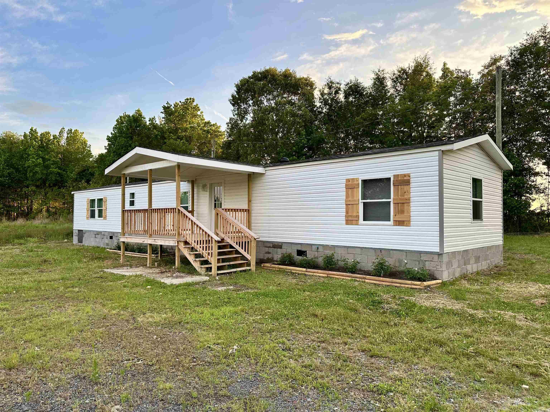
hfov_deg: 71.6
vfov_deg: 56.8
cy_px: 206
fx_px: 381
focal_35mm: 24
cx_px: 275
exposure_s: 1/456
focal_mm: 6.86
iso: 80
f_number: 1.78
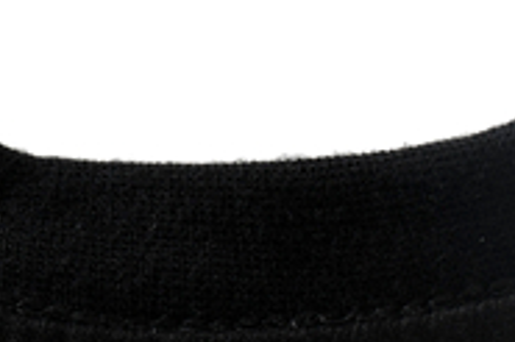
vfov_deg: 4.4
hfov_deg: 6.5
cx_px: -209
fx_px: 4459
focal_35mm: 312
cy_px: 104
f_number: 9
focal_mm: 48
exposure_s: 1/125
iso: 125
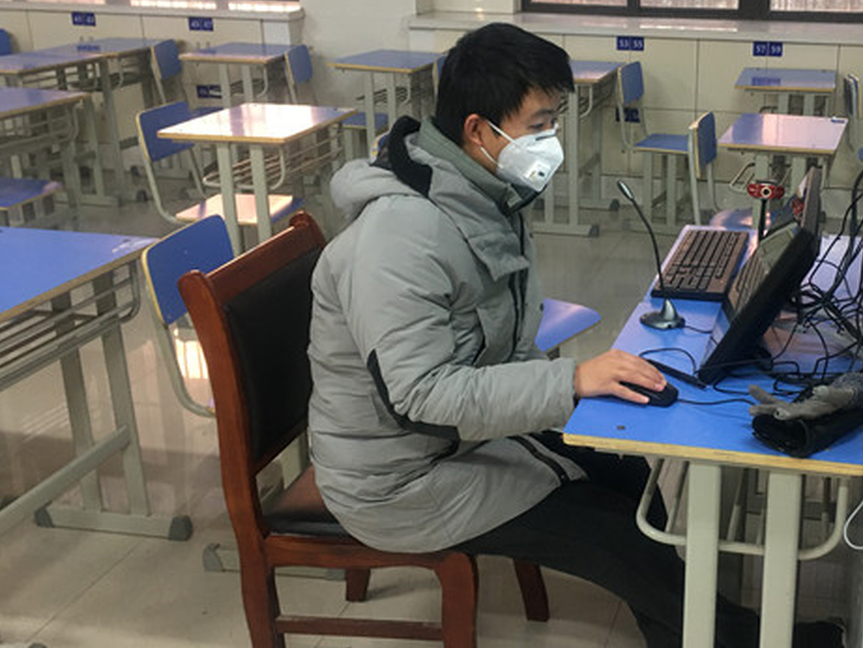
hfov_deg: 41.8
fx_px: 1097
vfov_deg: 32.9
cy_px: 301
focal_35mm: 44
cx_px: 633
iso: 64
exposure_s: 1/17
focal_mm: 4.15
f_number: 2.2
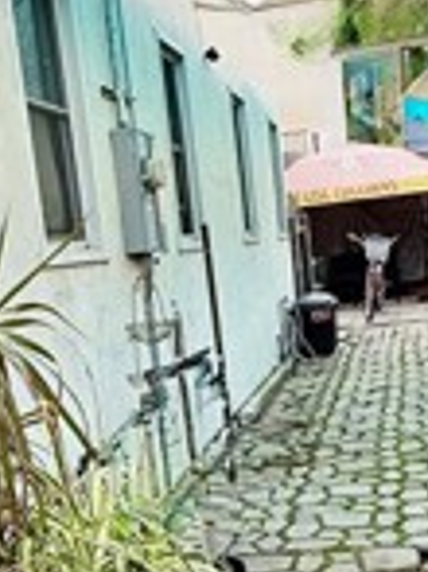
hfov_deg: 24.0
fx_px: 1007
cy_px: 420
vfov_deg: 31.2
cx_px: 210
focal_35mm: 61
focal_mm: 2.22
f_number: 2.2
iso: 50
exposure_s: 1/277
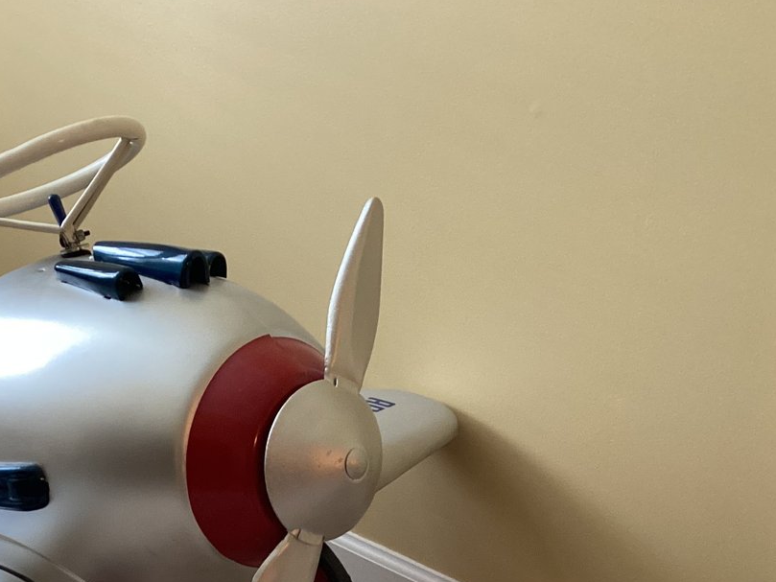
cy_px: 524
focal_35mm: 58
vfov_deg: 24.5
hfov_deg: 32.5
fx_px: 1300
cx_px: 185
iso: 320
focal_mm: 3.3
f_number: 2.4
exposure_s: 1/60
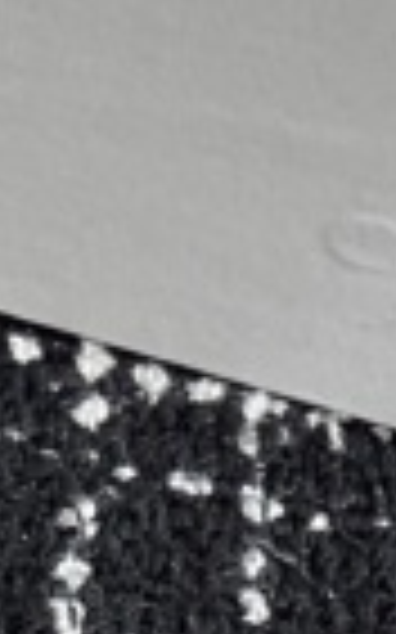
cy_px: -1048
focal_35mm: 313
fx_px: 5410
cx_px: -248
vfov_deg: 6.3
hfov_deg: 4.2
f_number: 2
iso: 20
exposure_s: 1/147
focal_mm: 6
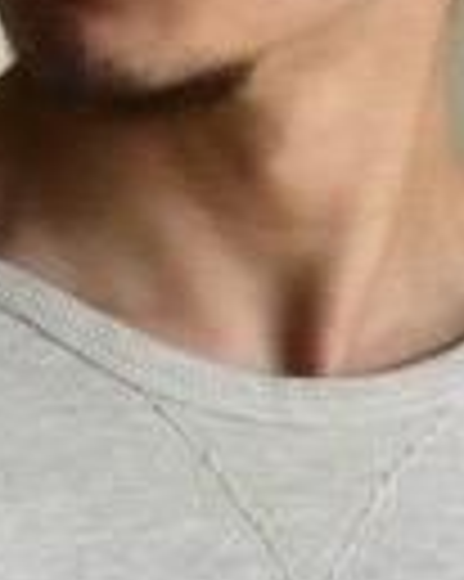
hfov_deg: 2.4
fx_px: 11085
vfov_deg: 3.0
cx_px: 113
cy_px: 1598
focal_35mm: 645
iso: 1000
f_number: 3.9
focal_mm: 50
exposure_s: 1/125
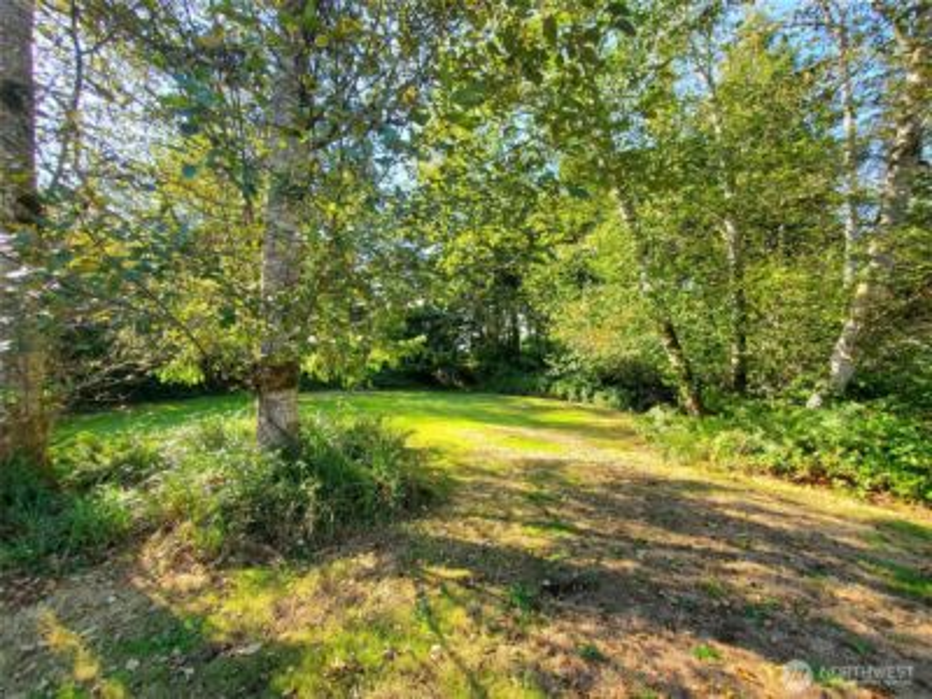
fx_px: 350
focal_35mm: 13
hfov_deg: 106.2
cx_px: 466
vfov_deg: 89.9
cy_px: 350
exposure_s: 1/120
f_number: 2.2
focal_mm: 1.8
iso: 50
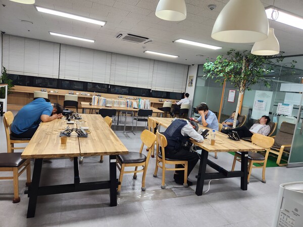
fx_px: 201
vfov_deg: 58.9
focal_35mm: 23
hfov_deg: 73.9
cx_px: 152
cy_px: 114
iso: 160
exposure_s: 1/120
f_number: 1.8
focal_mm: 5.4
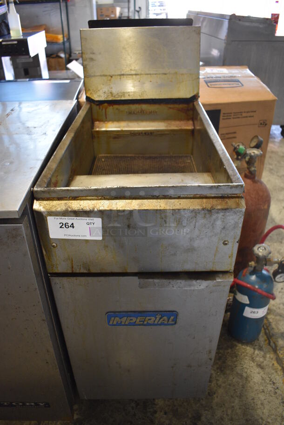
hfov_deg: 48.0
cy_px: 212
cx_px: 142
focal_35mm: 27
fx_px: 319
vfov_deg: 67.3
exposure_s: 1/125
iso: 1250
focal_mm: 18
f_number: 3.5
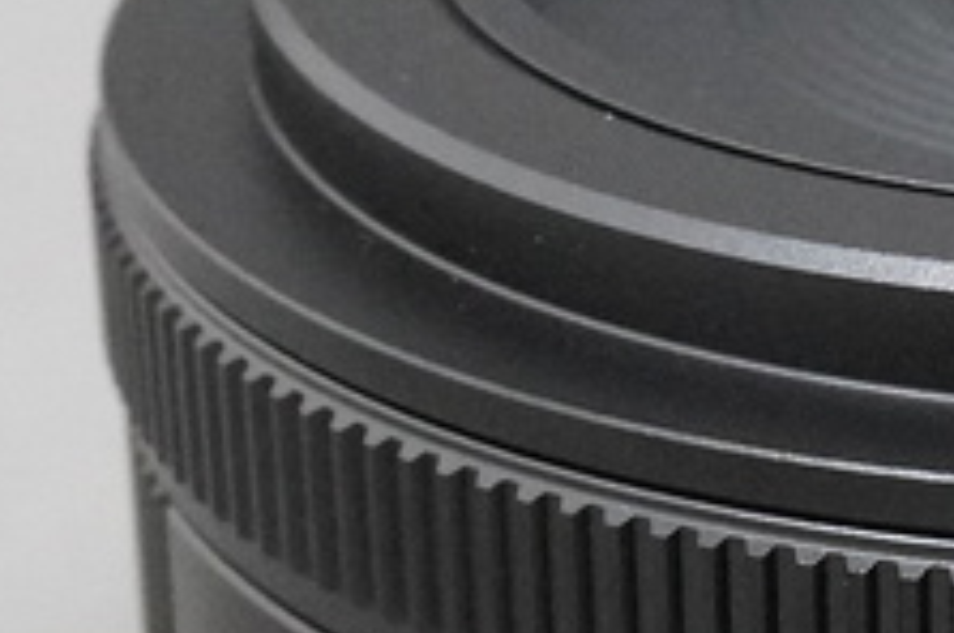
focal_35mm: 210
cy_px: 616
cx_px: 1271
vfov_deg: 6.5
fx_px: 5557
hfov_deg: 9.6
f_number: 11
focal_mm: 26
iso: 6400
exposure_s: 1/40
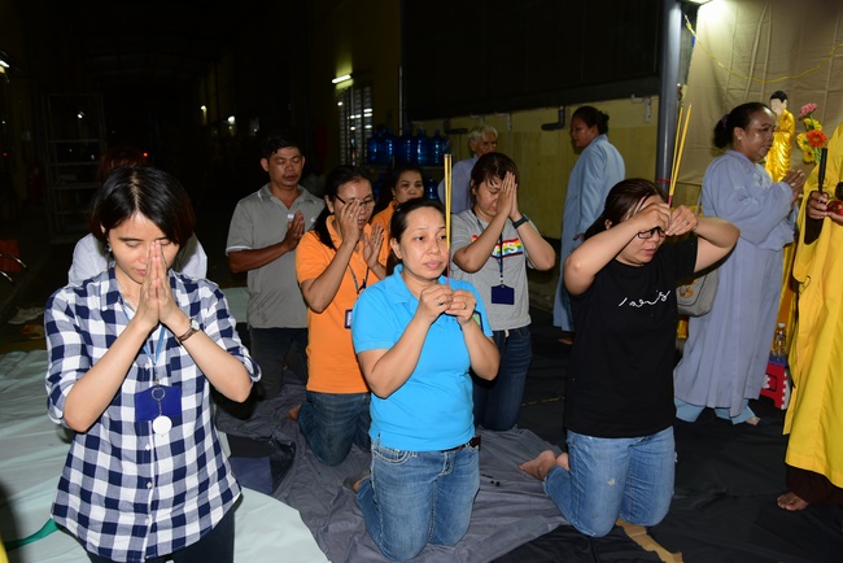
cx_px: 422
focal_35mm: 30
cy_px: 282
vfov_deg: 43.6
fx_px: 703
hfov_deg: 61.9
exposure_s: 1/60
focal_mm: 30
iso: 320
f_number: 4
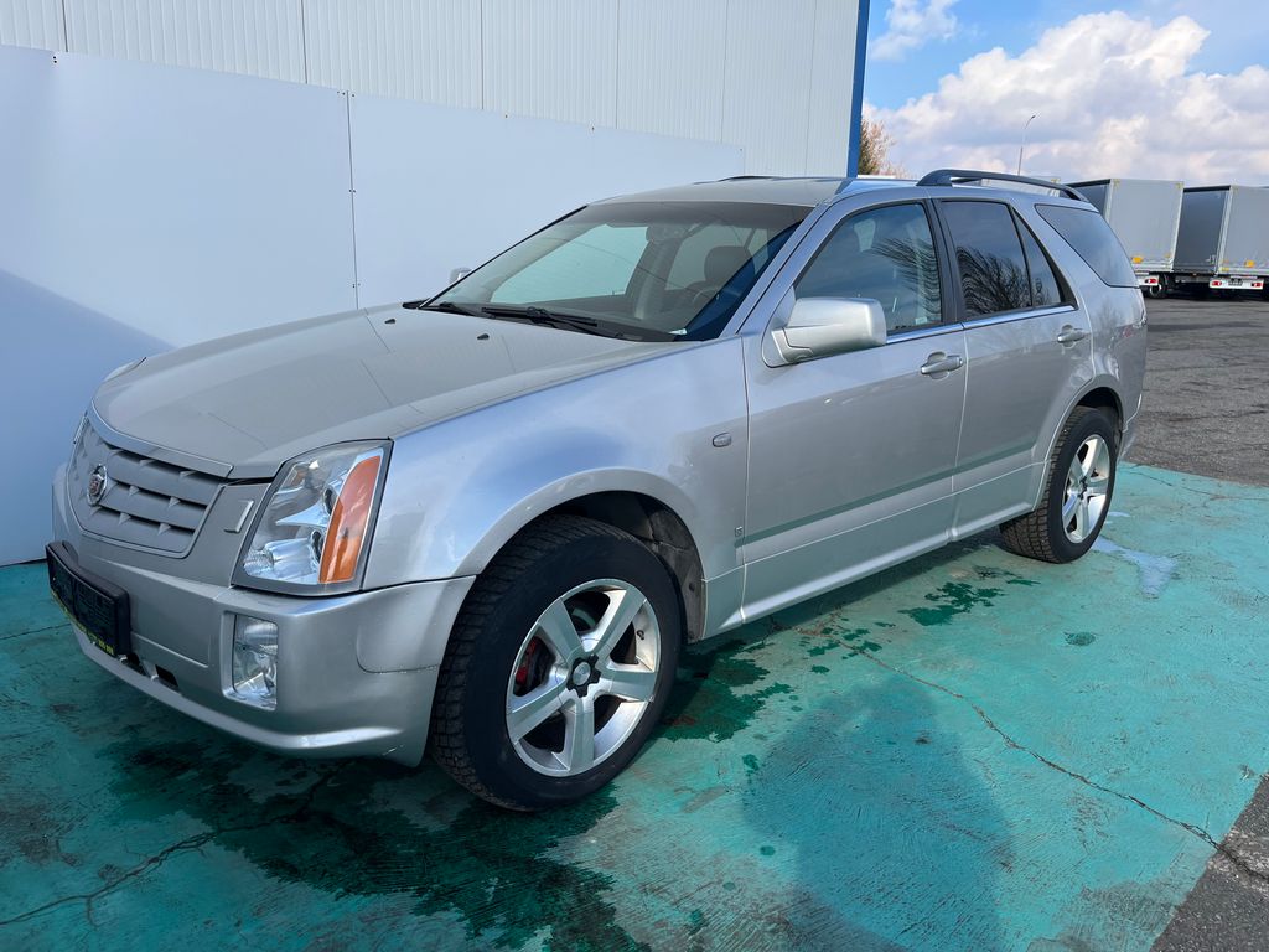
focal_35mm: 26
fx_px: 953
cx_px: 634
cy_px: 476
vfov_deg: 53.1
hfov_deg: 67.3
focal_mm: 5.1
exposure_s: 1/1776
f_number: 1.6
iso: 50
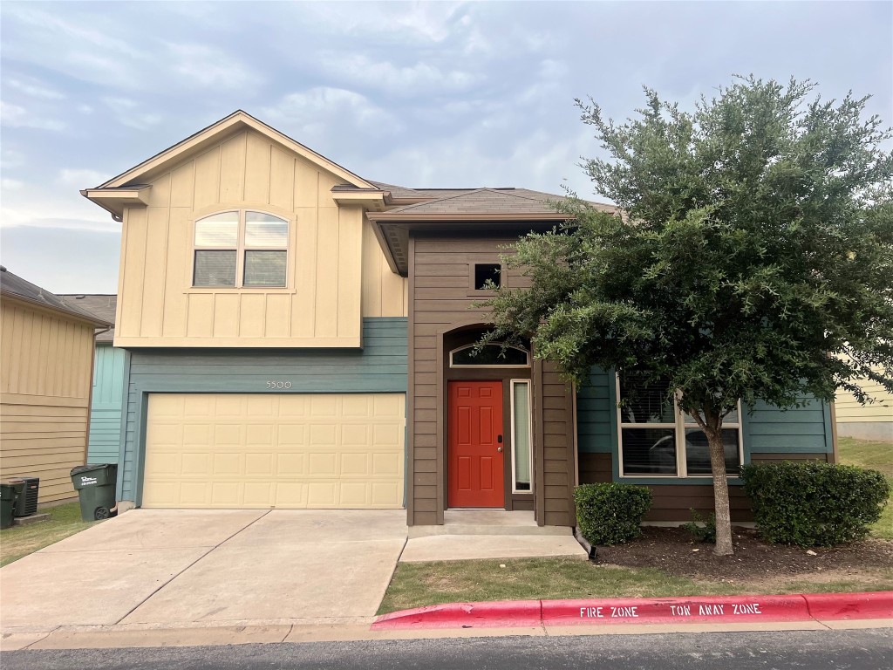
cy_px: 335
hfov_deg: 67.3
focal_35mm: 26
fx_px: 671
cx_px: 446
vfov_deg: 53.1
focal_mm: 5.7
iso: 80
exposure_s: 1/121
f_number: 1.5
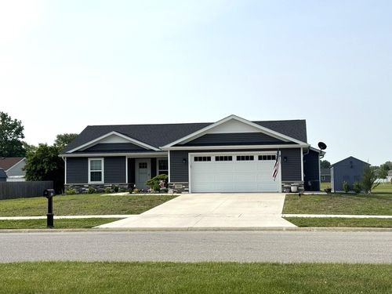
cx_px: 196
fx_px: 634
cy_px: 147
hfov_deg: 34.3
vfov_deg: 26.1
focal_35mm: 56
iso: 80
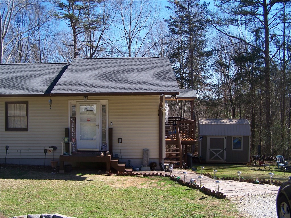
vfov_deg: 37.7
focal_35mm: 38
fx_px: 319
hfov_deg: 49.0
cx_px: 146
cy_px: 109
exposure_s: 1/640
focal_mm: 6.3
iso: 80
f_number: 2.8
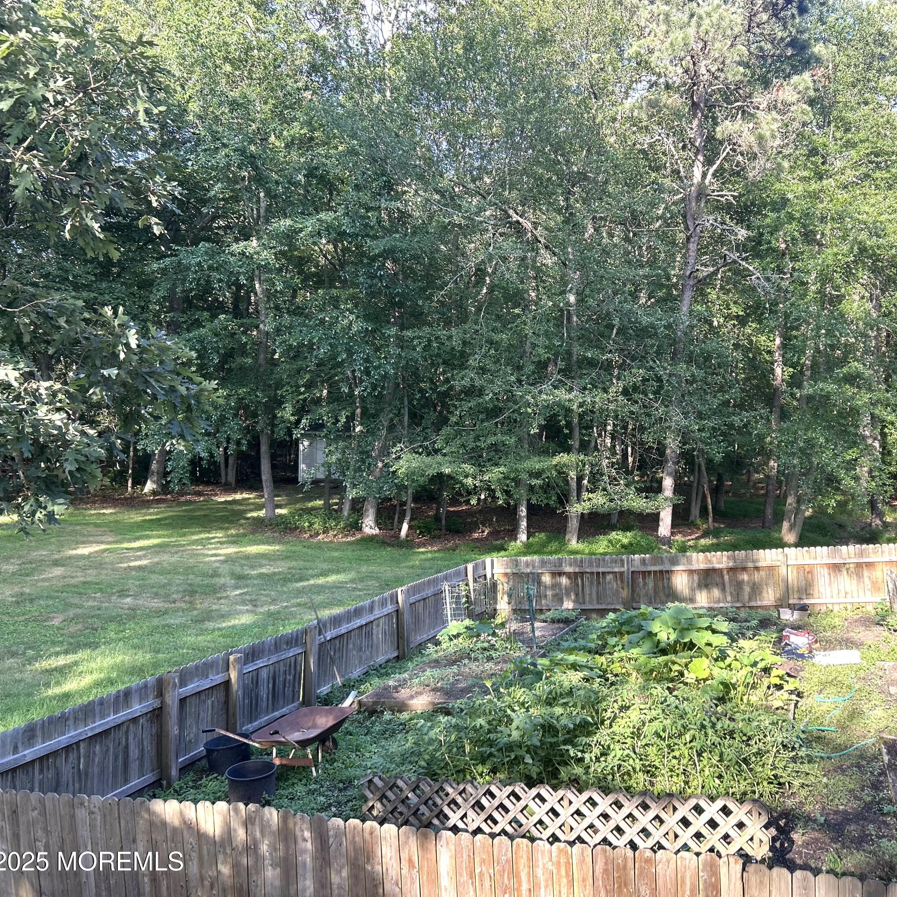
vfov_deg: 52.5
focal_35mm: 31
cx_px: 577
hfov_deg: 51.8
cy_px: 449
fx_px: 909
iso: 50
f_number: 1.5
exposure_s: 1/294
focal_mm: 5.7
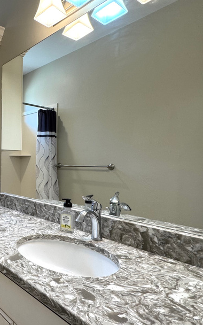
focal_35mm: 25
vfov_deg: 72.5
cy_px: 173
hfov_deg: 42.8
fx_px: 221
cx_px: 2
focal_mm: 2.22
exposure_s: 1/120
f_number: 2.2
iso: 160
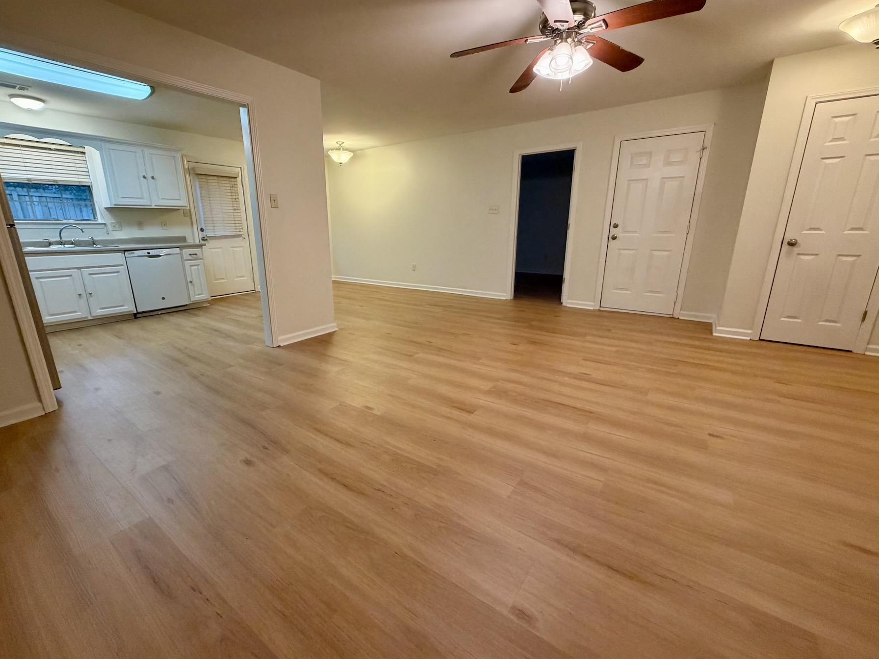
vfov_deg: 81.7
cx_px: 420
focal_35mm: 15
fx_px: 381
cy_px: 325
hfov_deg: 98.1
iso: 250
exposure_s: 1/60
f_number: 2.2
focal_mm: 2.22
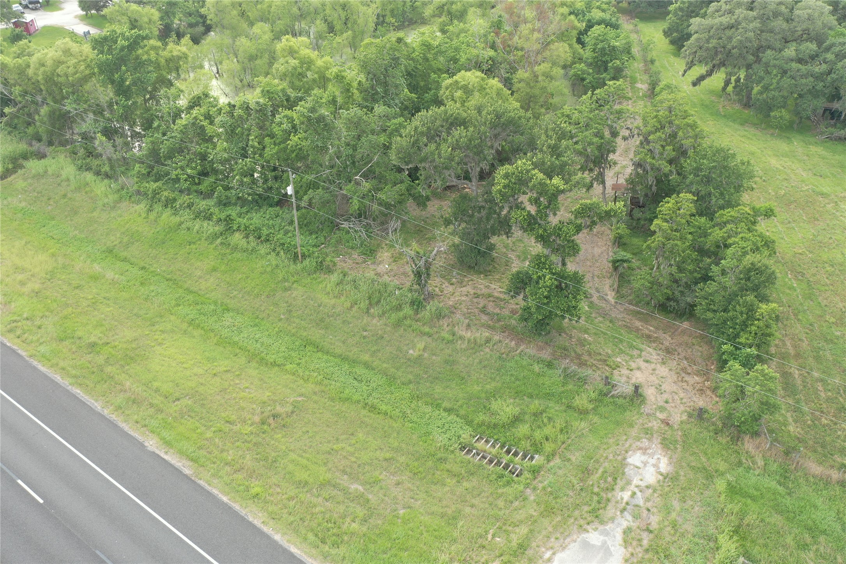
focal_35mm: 28
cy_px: 282
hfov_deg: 65.5
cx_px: 423
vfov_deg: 46.4
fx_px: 658
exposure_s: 1/80
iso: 100
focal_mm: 10.26
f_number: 4
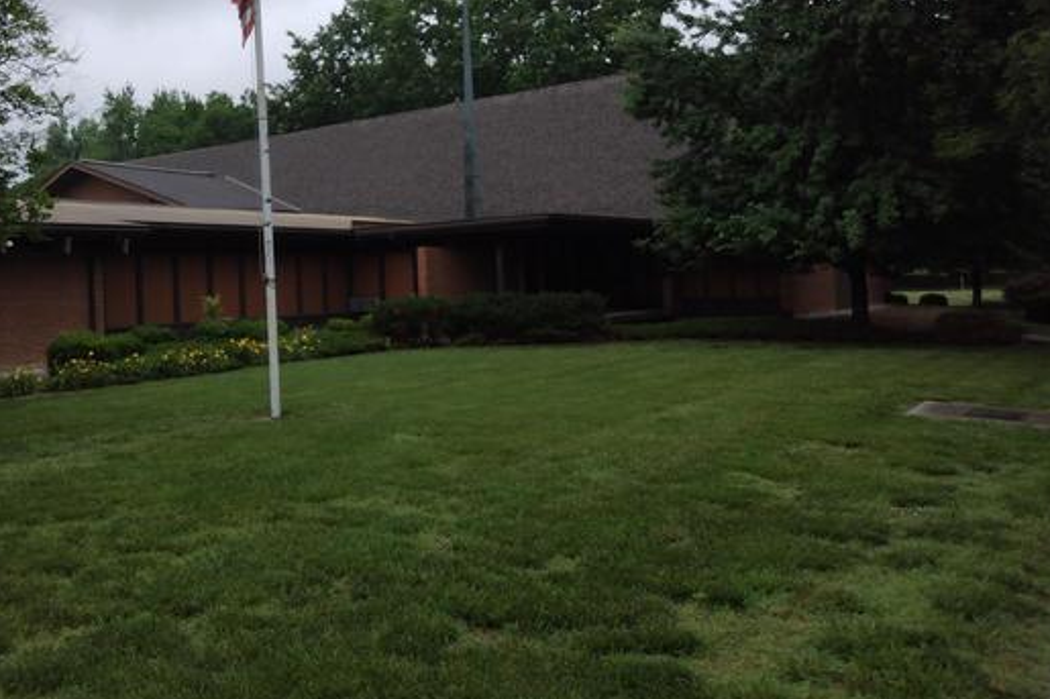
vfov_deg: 50.9
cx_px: 429
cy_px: 273
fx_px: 729
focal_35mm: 25
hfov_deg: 70.9
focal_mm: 3.54
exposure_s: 1/961
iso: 100
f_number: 2
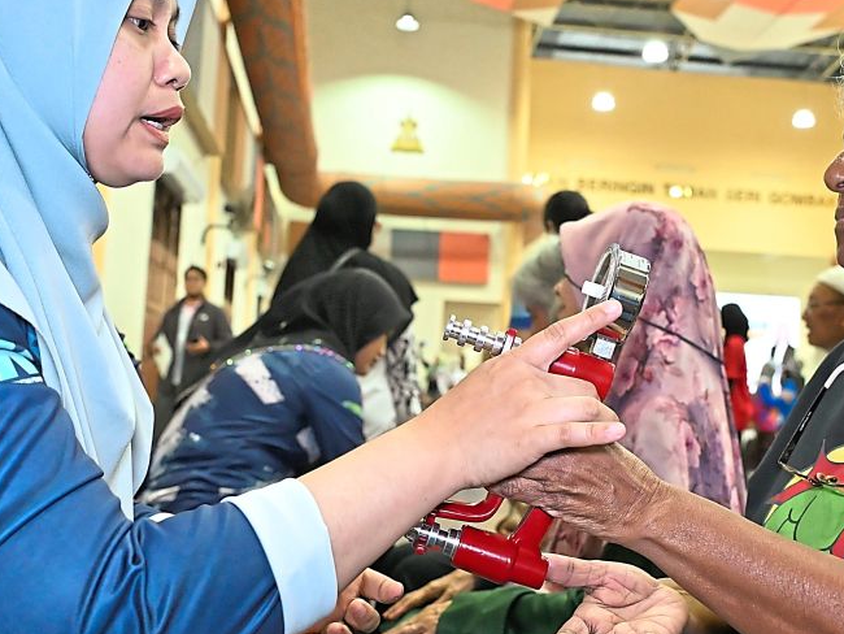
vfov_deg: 32.9
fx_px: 1073
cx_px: 454
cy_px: 322
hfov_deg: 42.9
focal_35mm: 44
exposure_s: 1/320
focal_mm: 24
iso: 6400
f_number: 4
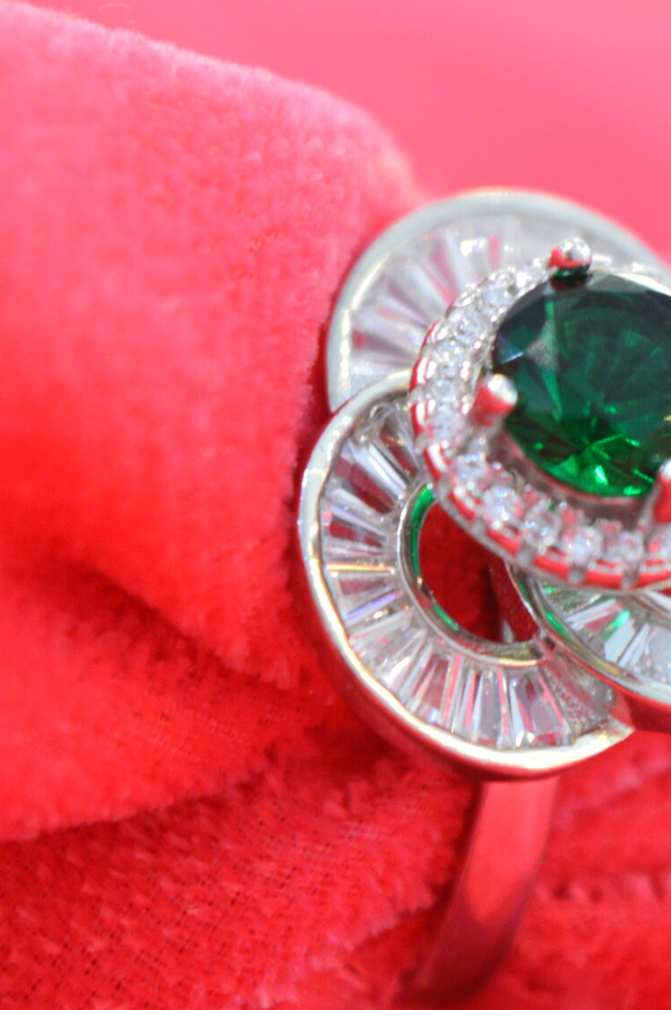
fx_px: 5216
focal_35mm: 186
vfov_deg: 11.0
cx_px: 525
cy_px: 295
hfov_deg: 7.4
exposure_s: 1/30
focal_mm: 55
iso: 800
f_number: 5.6
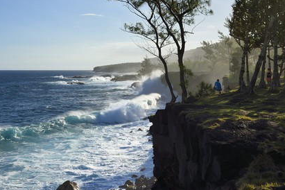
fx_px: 388
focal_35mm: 49
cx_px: 141
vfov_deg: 27.5
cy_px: 96
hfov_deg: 40.3
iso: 200
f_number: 11
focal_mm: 48
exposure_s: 1/250
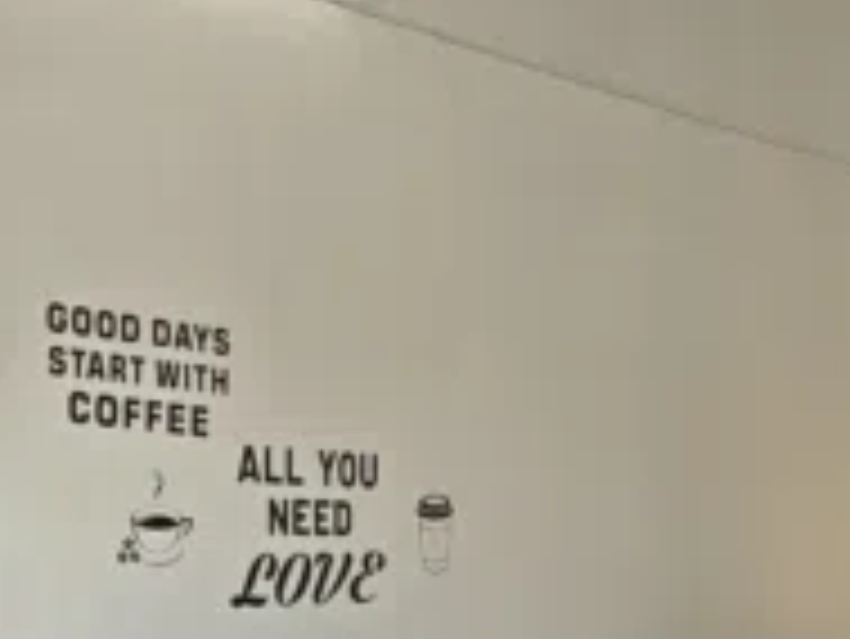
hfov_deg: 25.0
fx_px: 1917
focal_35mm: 78
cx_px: 432
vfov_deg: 18.2
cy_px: 702
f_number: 1.7
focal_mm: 6.3
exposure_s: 1/180
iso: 32
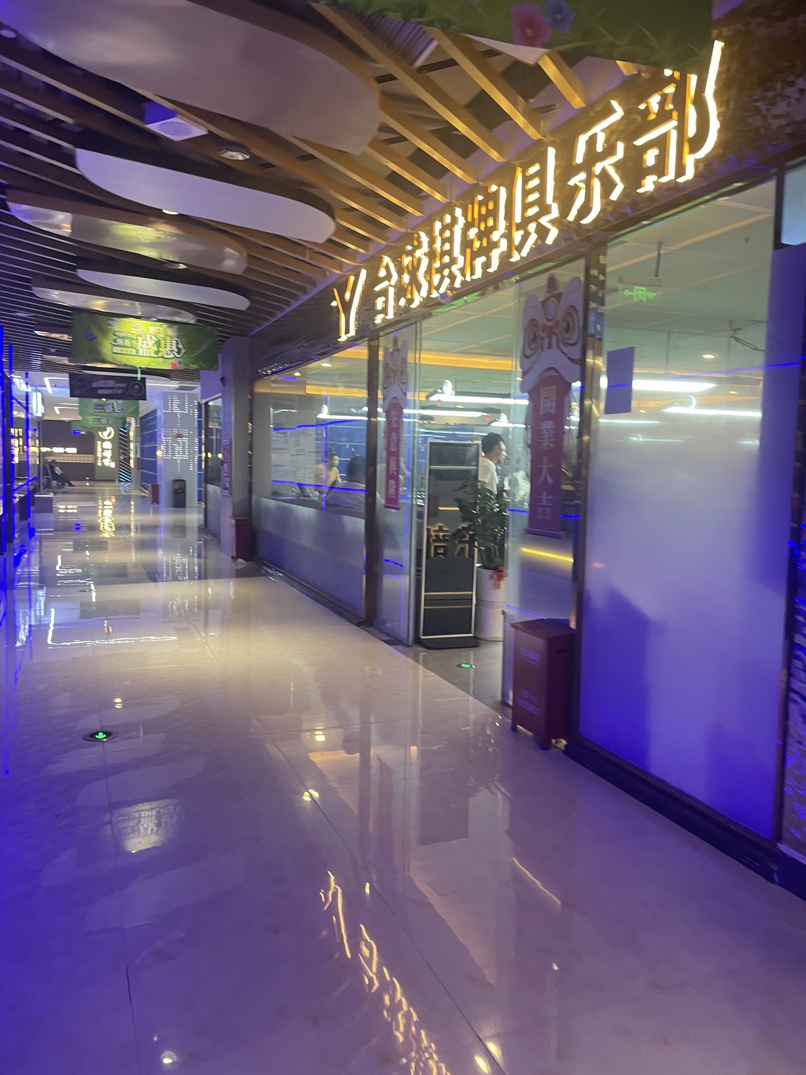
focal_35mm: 26
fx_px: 807
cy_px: 538
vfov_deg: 67.3
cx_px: 403
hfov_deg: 53.1
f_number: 1.6
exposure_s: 1/50
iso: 100
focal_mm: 4.2
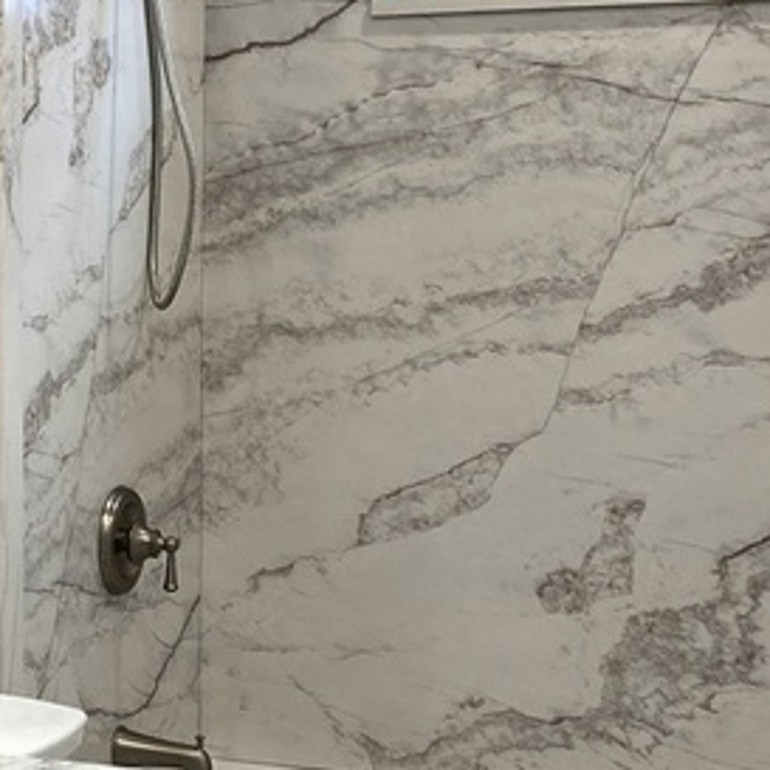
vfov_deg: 19.1
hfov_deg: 18.4
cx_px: -62
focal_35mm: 91
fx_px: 2290
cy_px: 448
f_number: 1.8
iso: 50
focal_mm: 4.25
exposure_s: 1/120
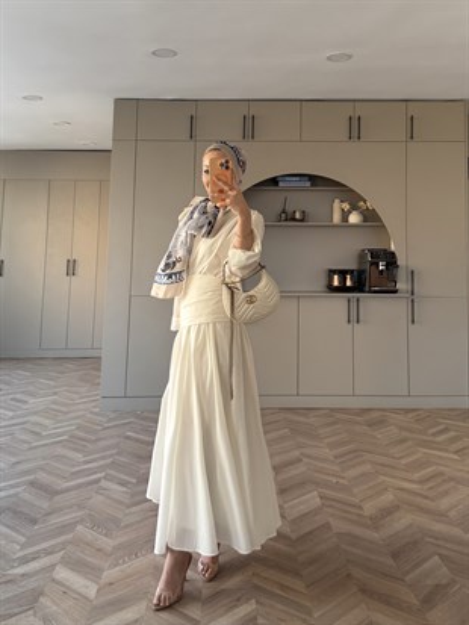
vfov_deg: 71.6
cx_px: 234
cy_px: 312
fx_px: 433
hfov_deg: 56.8
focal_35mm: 24
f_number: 1.78
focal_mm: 6.76
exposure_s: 1/121
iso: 160
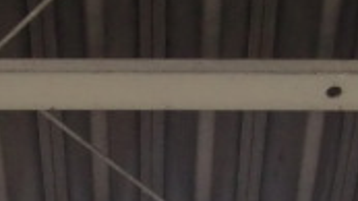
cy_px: 255
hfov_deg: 18.9
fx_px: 1072
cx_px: 149
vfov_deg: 10.5
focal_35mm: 113
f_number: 2.6
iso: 200
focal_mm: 4.9
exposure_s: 1/60
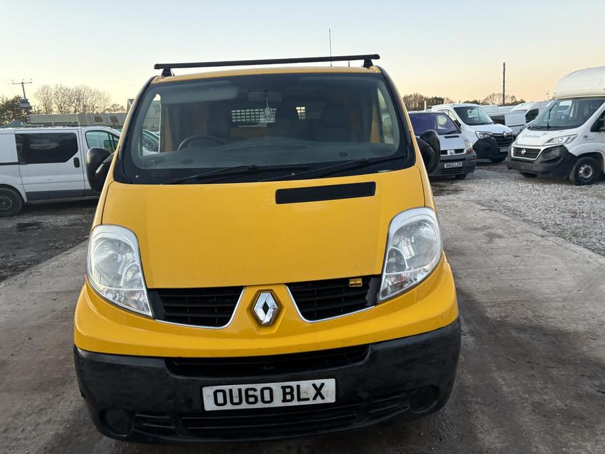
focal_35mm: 26
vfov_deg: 53.1
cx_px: 302
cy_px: 227
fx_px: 454
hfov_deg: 67.3
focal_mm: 5.96
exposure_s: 1/112
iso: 125
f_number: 1.6
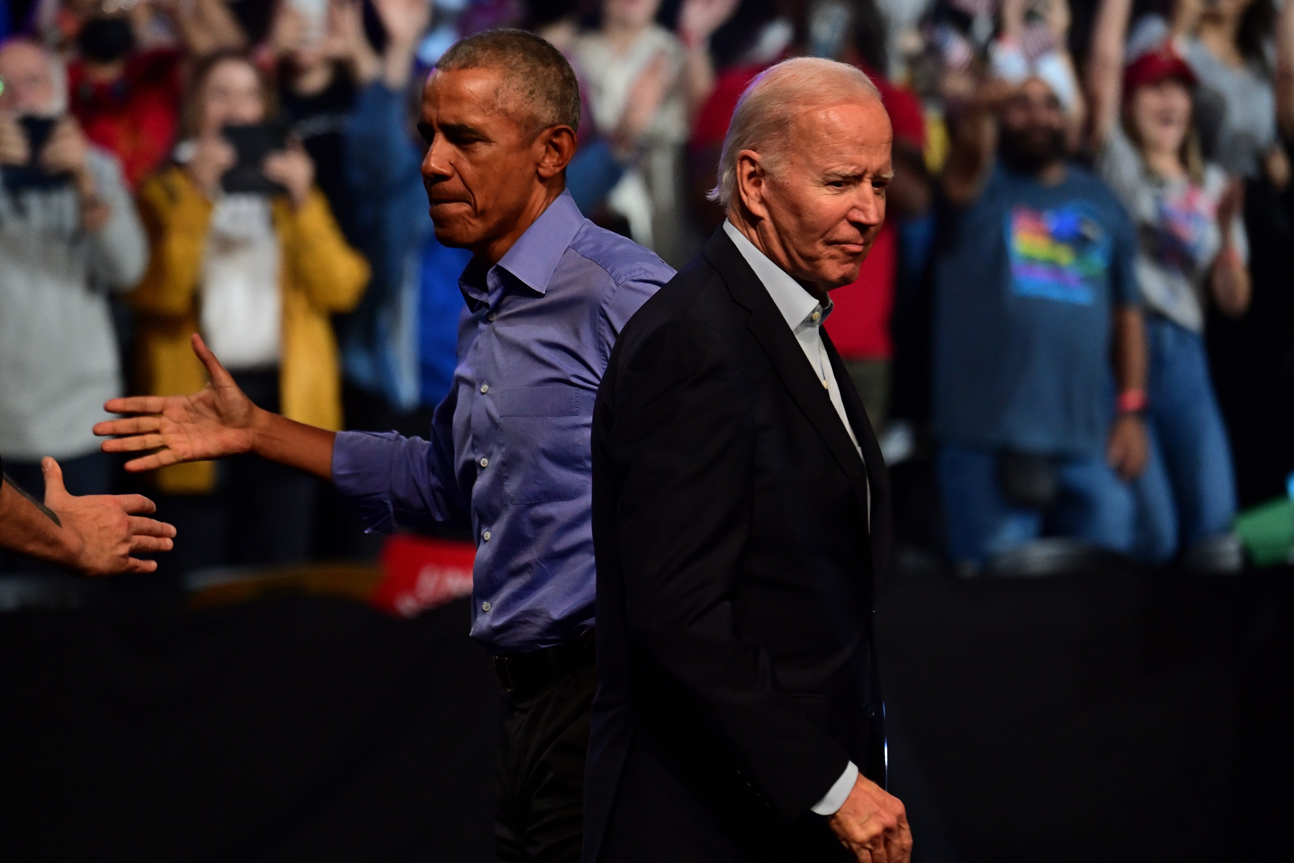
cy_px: 432
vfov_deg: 4.3
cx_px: 647
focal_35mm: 320
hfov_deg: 6.4
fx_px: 11501
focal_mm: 320
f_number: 5.6
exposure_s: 1/500
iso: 6400
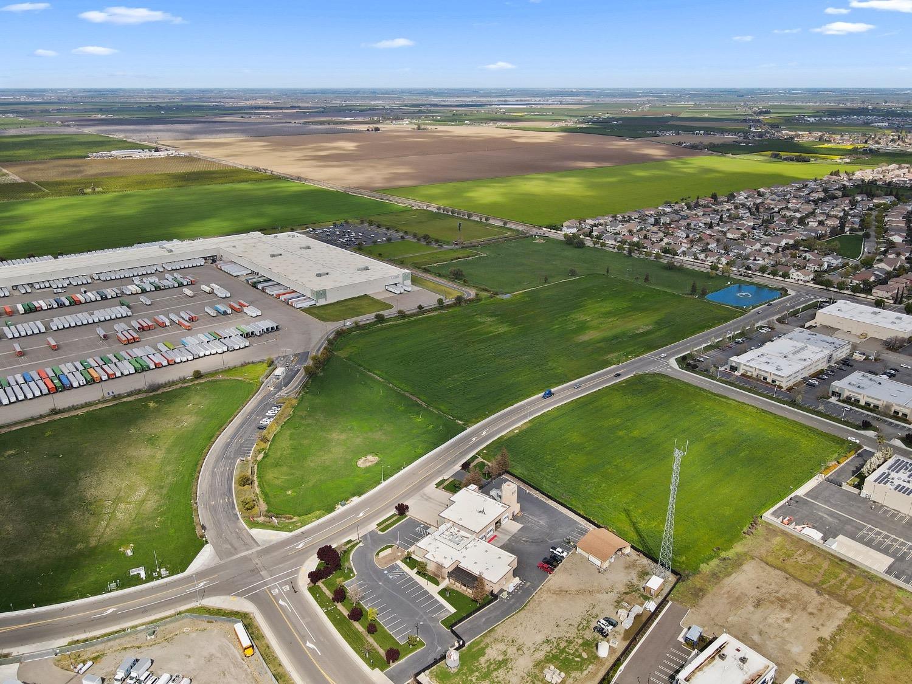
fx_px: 632
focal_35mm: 24
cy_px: 342
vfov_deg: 56.8
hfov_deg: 71.6
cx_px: 456
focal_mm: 4.5
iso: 100
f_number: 2.8
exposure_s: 1/80
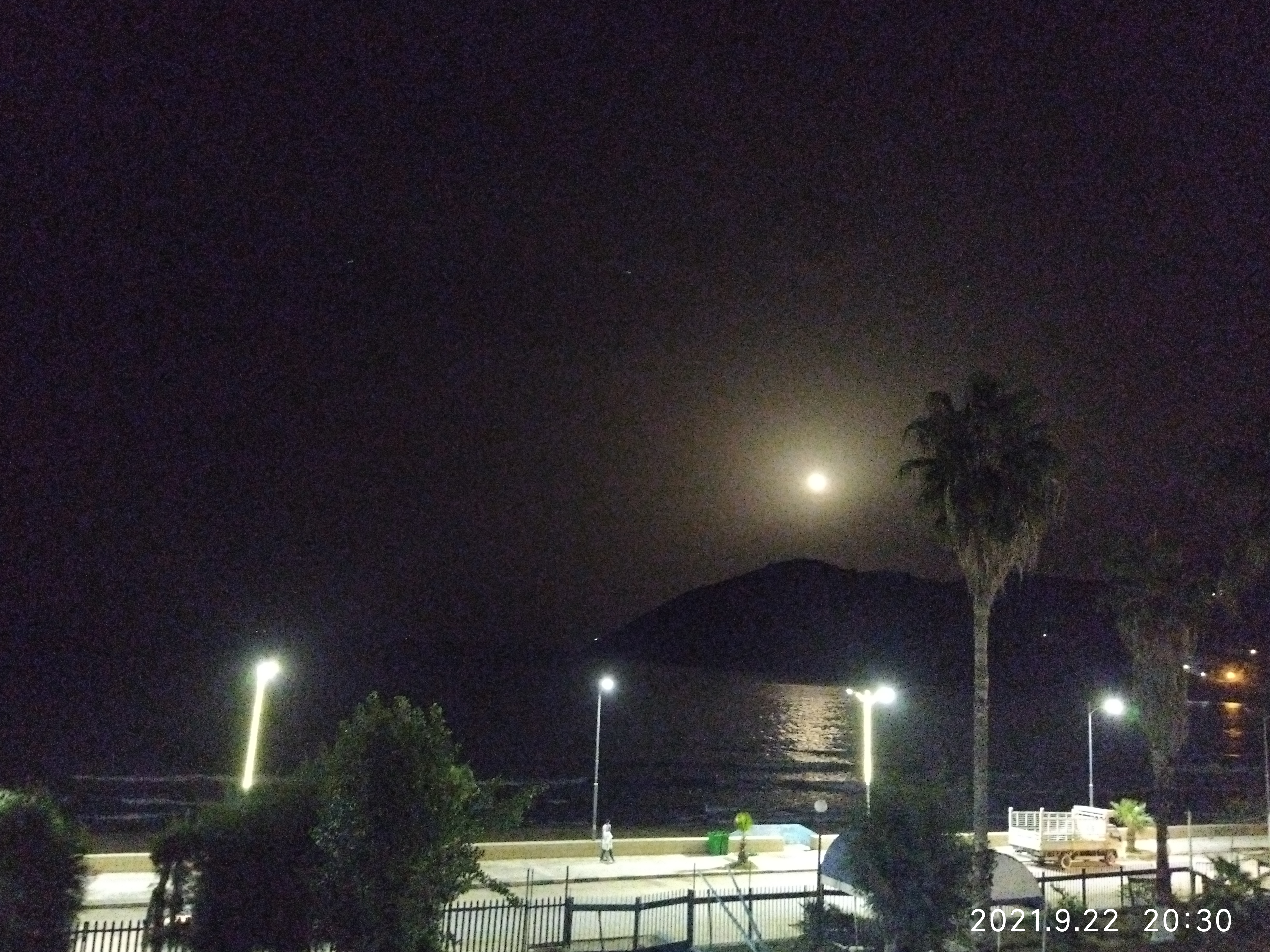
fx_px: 1027
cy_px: 481
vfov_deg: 49.7
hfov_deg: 63.4
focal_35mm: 28
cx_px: 616
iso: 6272
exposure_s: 1/15
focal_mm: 4.71
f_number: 1.79
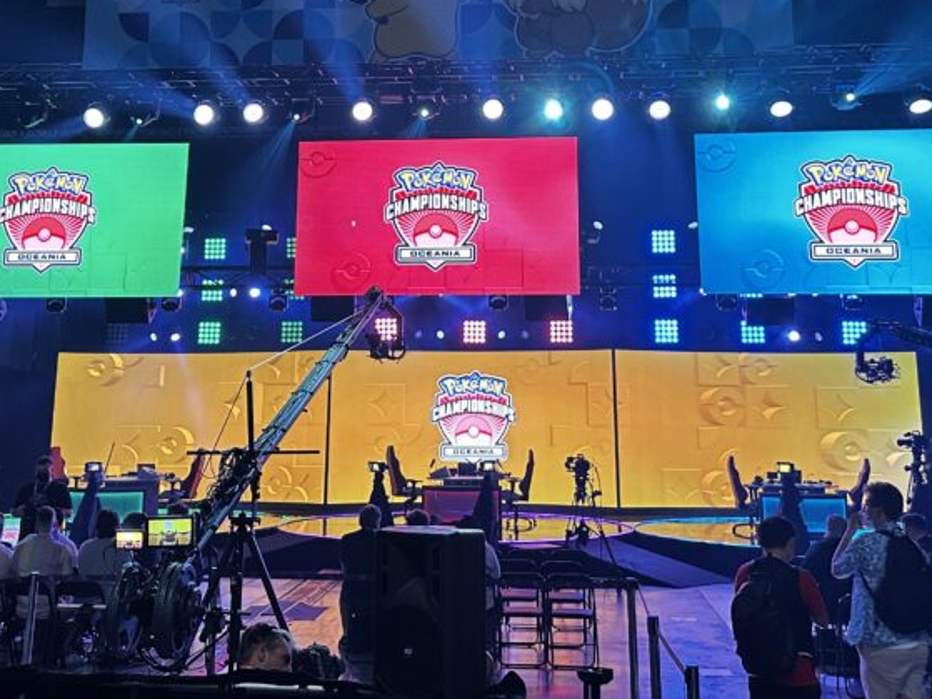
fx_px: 1184
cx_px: 445
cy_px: 165
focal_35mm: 44
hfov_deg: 42.9
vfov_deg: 32.2
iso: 250
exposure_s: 1/107
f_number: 1.78
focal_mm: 6.86
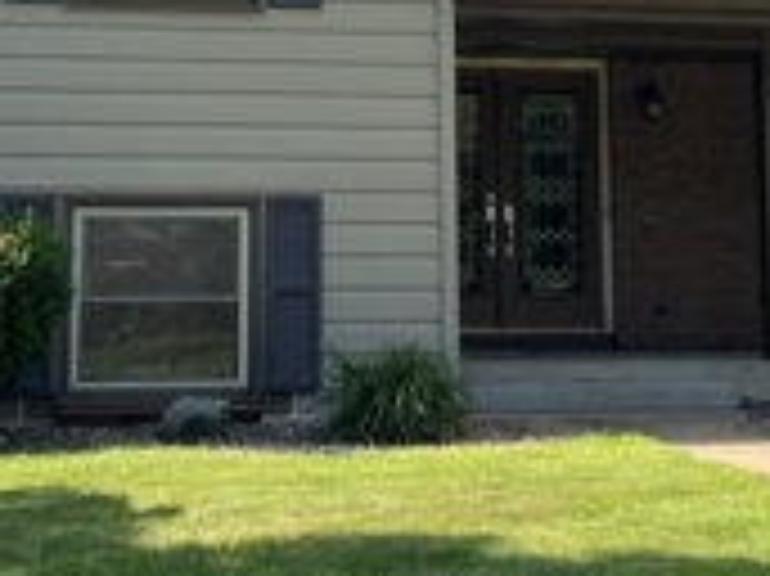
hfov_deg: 22.0
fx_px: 1978
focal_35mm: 89
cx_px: 374
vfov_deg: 16.1
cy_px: -63
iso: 50
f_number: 1.6
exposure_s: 1/1923
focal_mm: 5.1
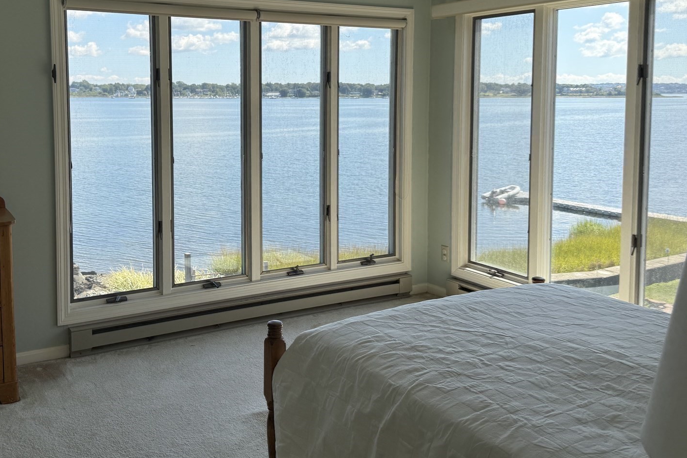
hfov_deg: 52.8
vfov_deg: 36.4
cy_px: 143
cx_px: 275
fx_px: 687
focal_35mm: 36
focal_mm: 6.76
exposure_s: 1/2169
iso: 100
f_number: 1.78
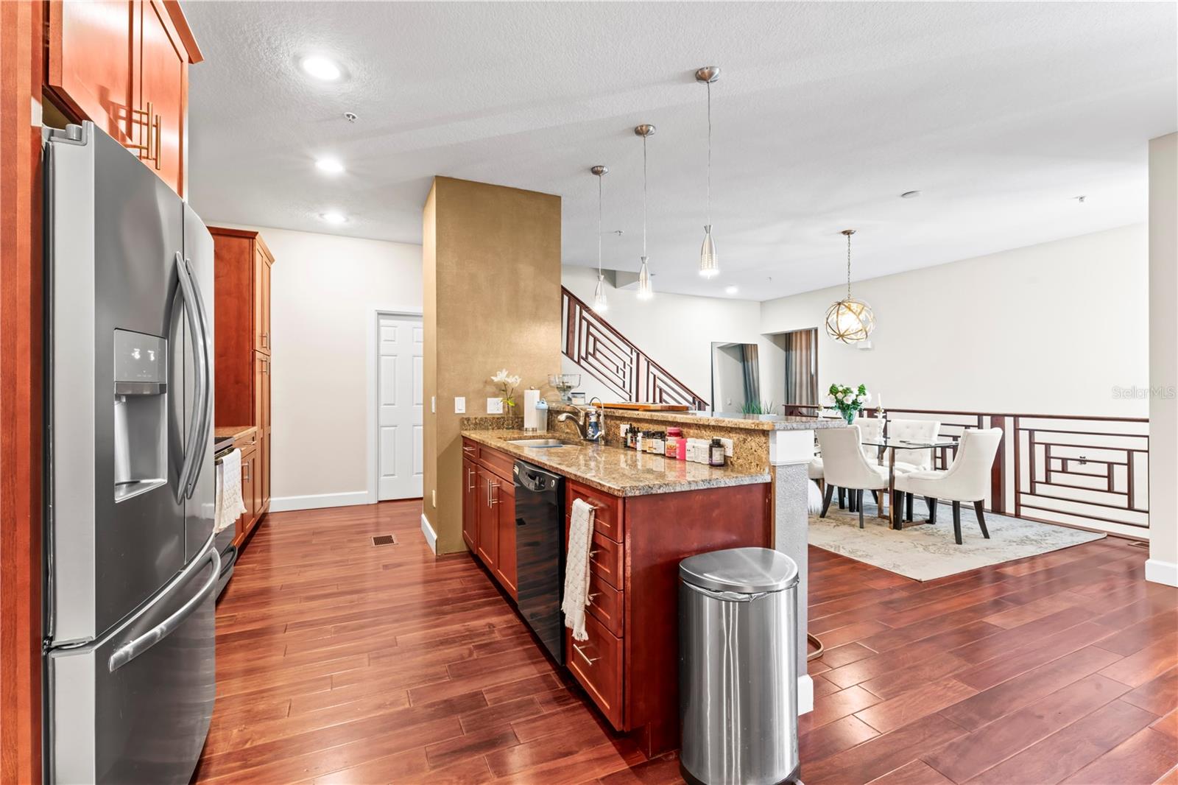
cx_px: 589
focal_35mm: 16
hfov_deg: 97.5
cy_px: 392
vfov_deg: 74.4
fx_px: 517
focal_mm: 15.8
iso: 1000
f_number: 13
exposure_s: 4
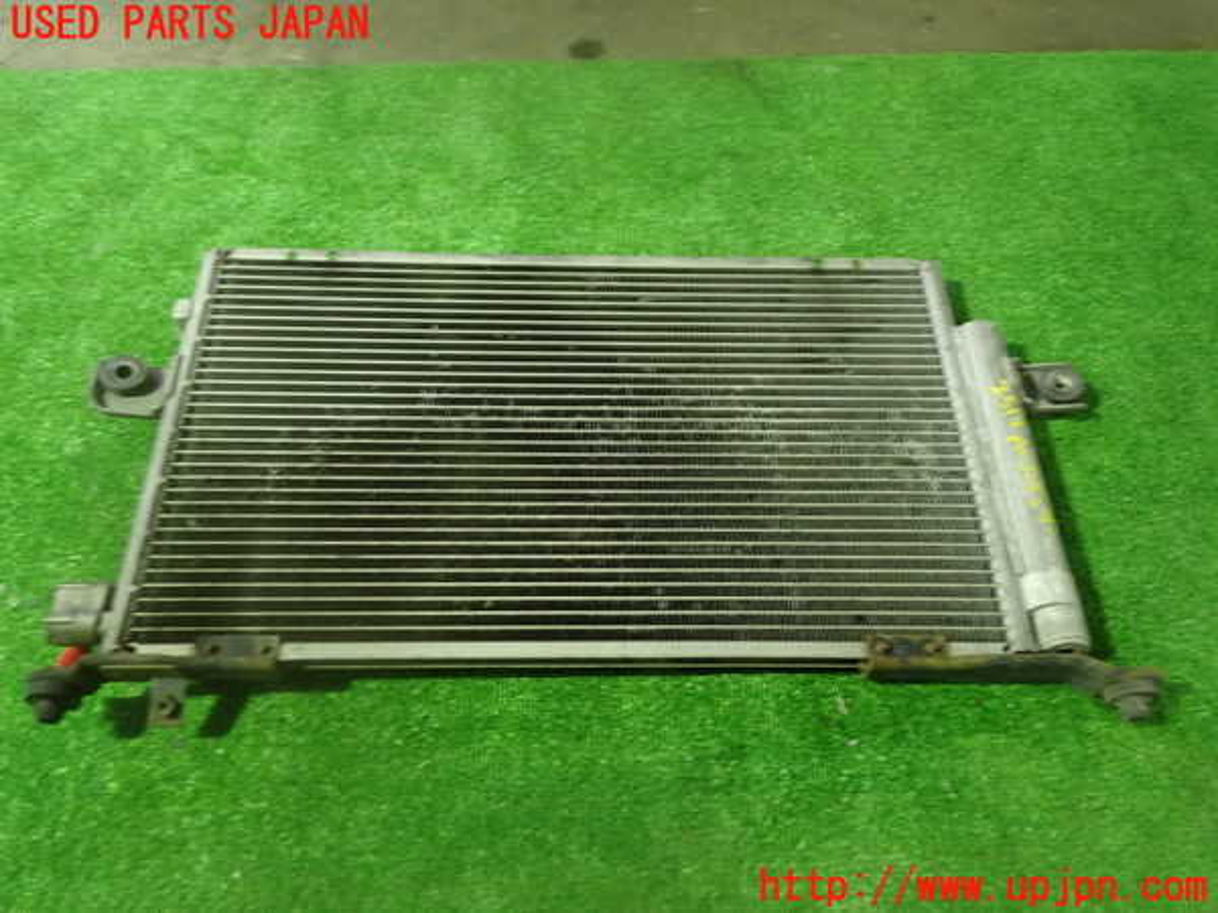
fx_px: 1056
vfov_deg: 46.8
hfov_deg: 60.0
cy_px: 456
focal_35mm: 30
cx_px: 609
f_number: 2.3
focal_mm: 5.4
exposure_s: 1/30
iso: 800
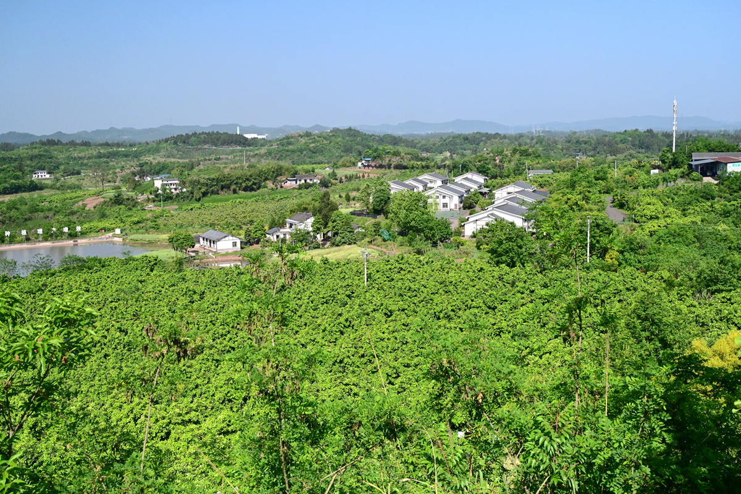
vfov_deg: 34.2
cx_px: 370
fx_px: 803
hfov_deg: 49.6
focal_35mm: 39
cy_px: 247
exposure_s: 1/6400
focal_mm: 39
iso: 3200
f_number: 8
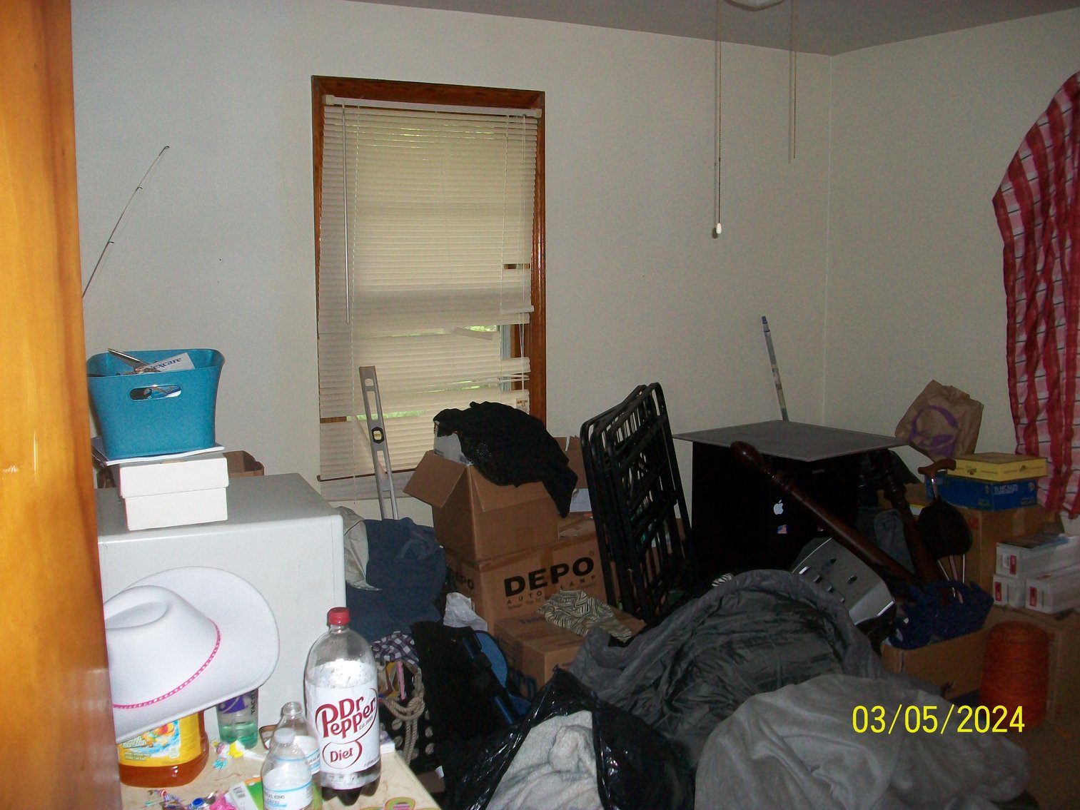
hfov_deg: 54.0
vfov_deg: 41.8
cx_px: 540
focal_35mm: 34
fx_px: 1061
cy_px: 405
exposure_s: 1/60
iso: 160
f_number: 2.8
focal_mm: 5.7
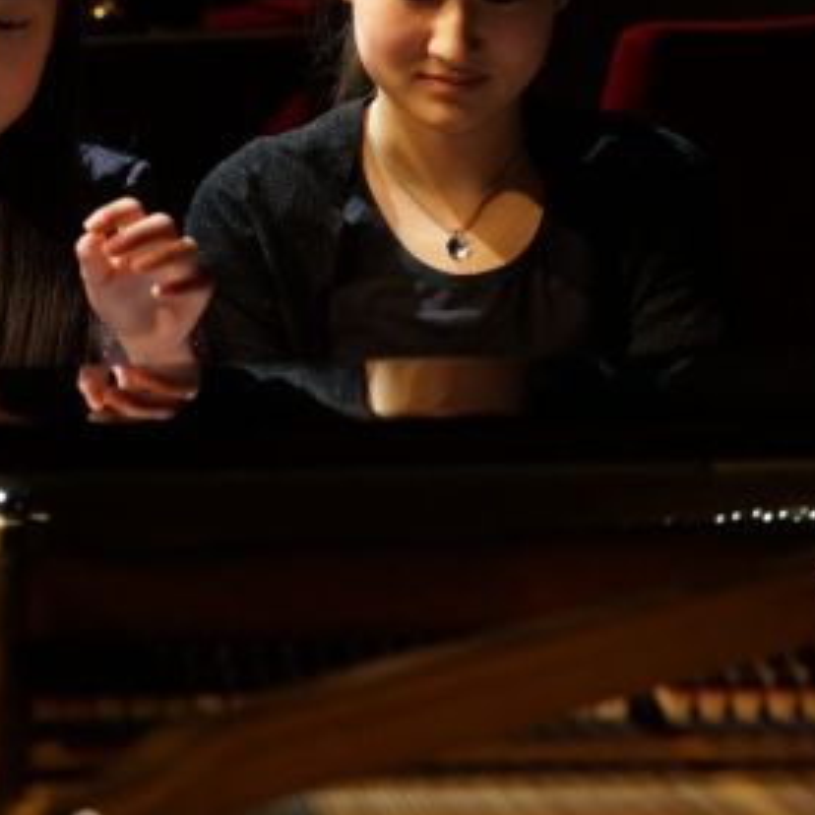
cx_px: 192
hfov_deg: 11.5
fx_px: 4022
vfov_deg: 11.5
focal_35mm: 151
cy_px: 232
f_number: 4
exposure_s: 1/80
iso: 3200
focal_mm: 70
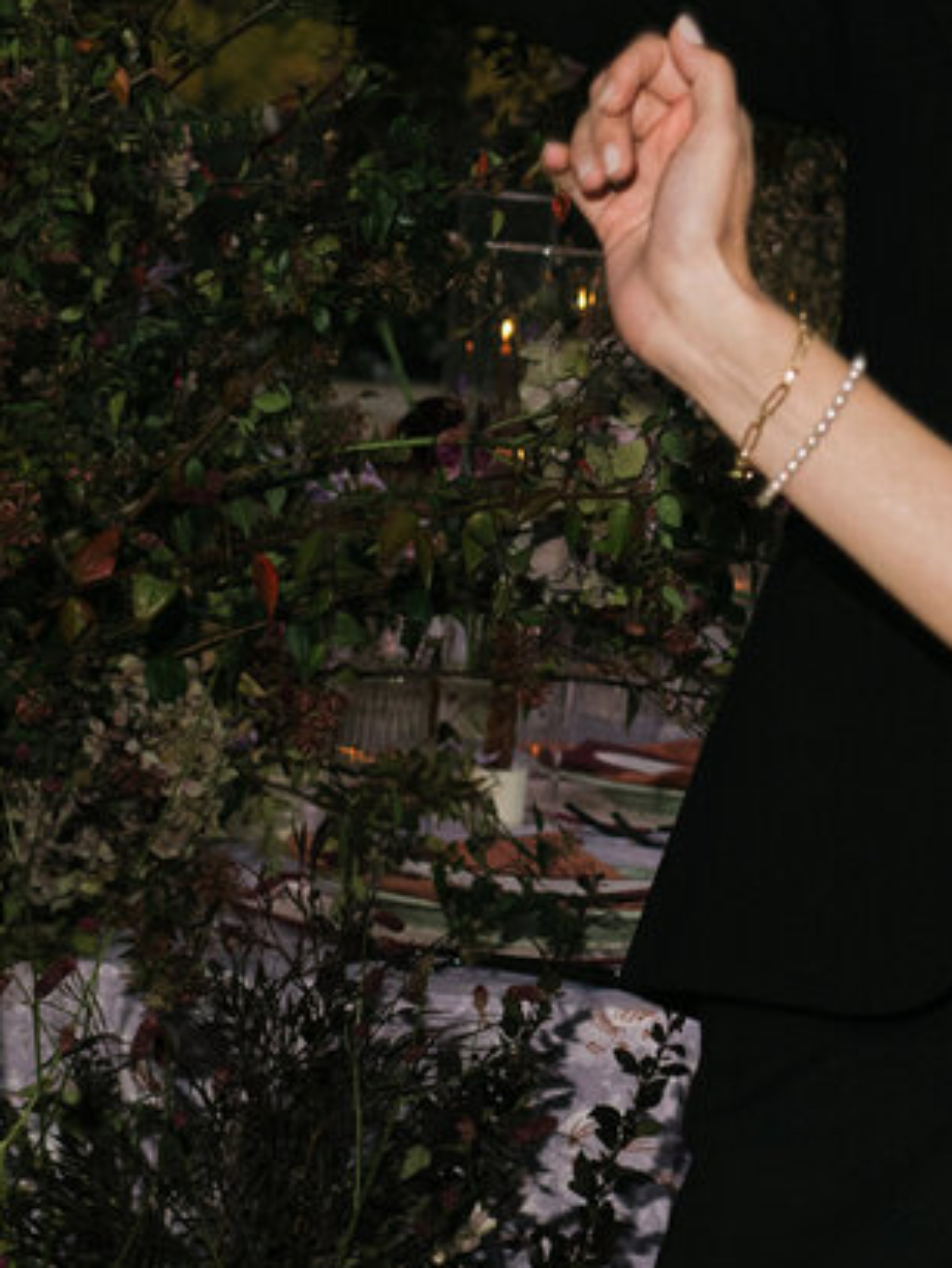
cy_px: 81
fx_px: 5424
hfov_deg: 9.8
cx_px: 1281
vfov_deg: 13.2
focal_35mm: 148
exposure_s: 1/200
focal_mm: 35
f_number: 4.5
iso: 640
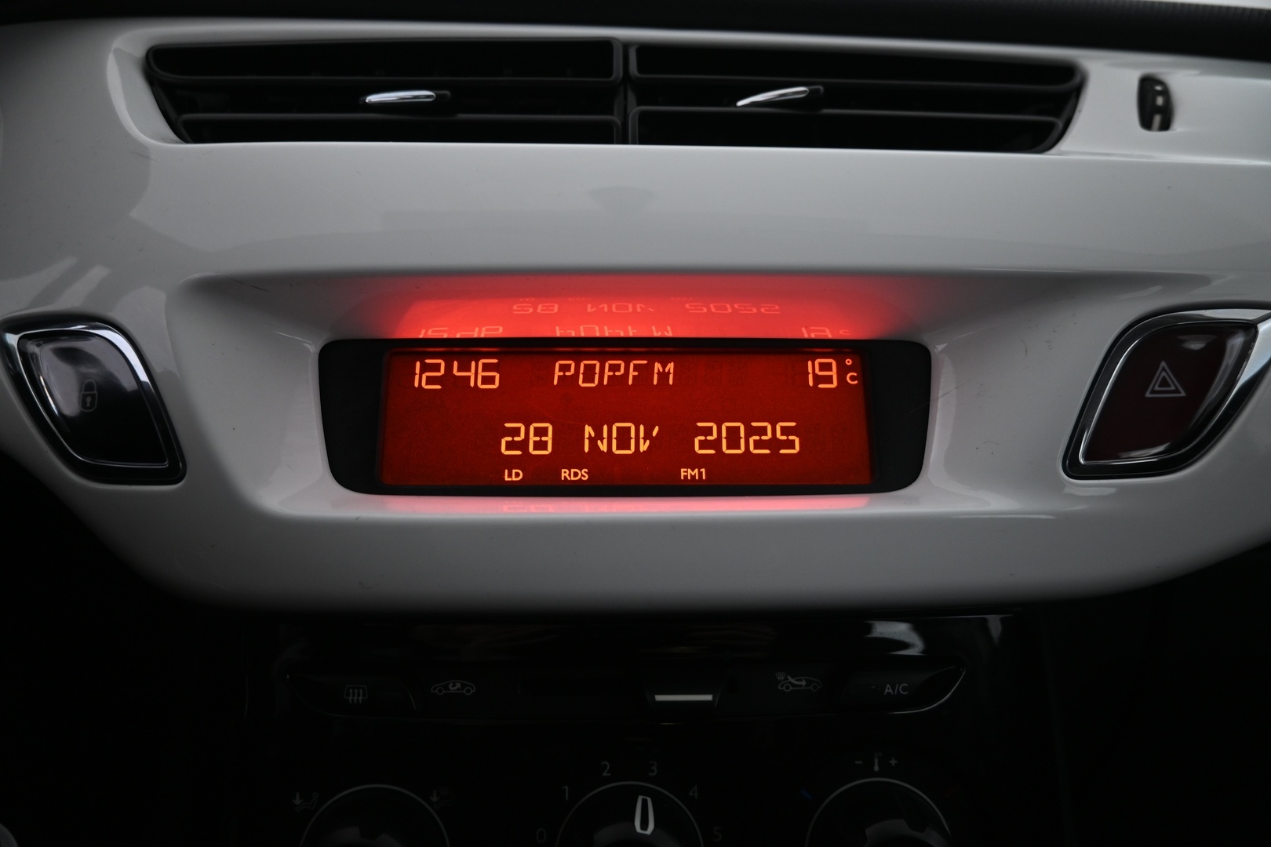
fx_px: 847
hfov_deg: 73.7
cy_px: 424
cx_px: 636
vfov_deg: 53.1
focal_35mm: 24
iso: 450
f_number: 3.5
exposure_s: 1/25
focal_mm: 16
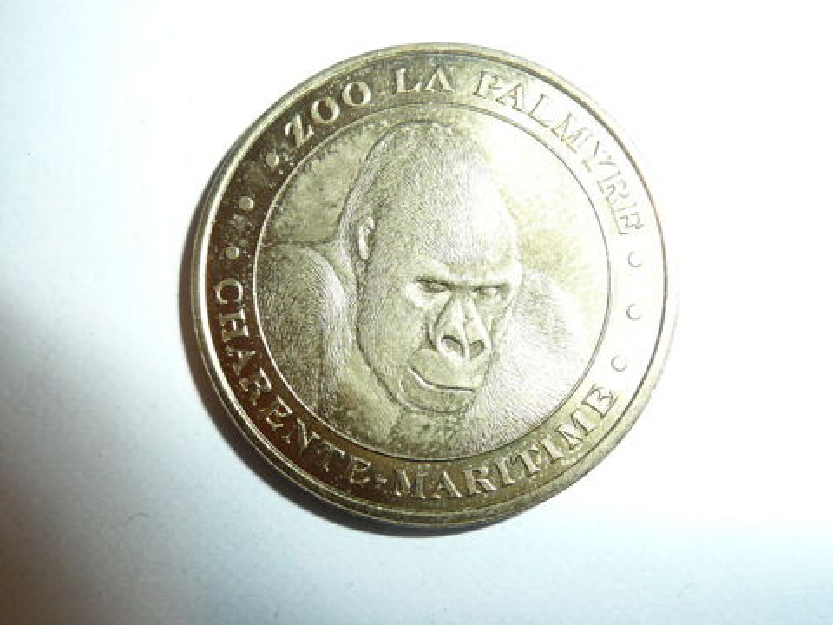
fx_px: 914
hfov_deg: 49.0
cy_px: 312
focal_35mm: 38
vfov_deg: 37.7
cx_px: 416
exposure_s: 1/30
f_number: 3.5
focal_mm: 5.2
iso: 100
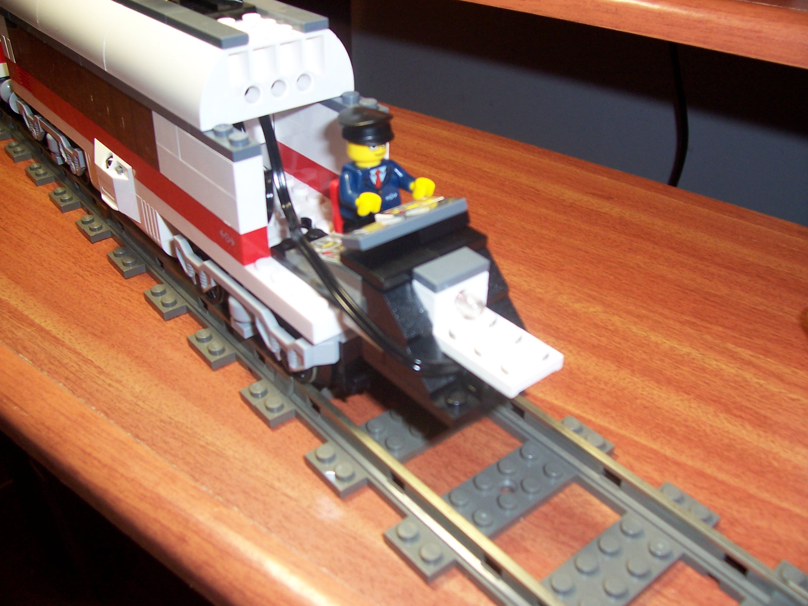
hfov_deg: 54.0
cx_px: 404
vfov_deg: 41.8
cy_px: 303
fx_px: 794
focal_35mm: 34
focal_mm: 5.6
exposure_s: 1/60
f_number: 2.7
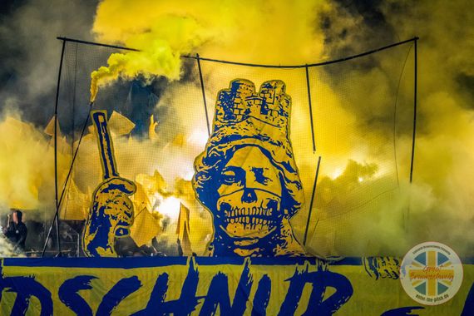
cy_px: 158
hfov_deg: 3.4
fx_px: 7873
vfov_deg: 2.3
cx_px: 237
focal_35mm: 598
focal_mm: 219.33
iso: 1600
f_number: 4
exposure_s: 1/250
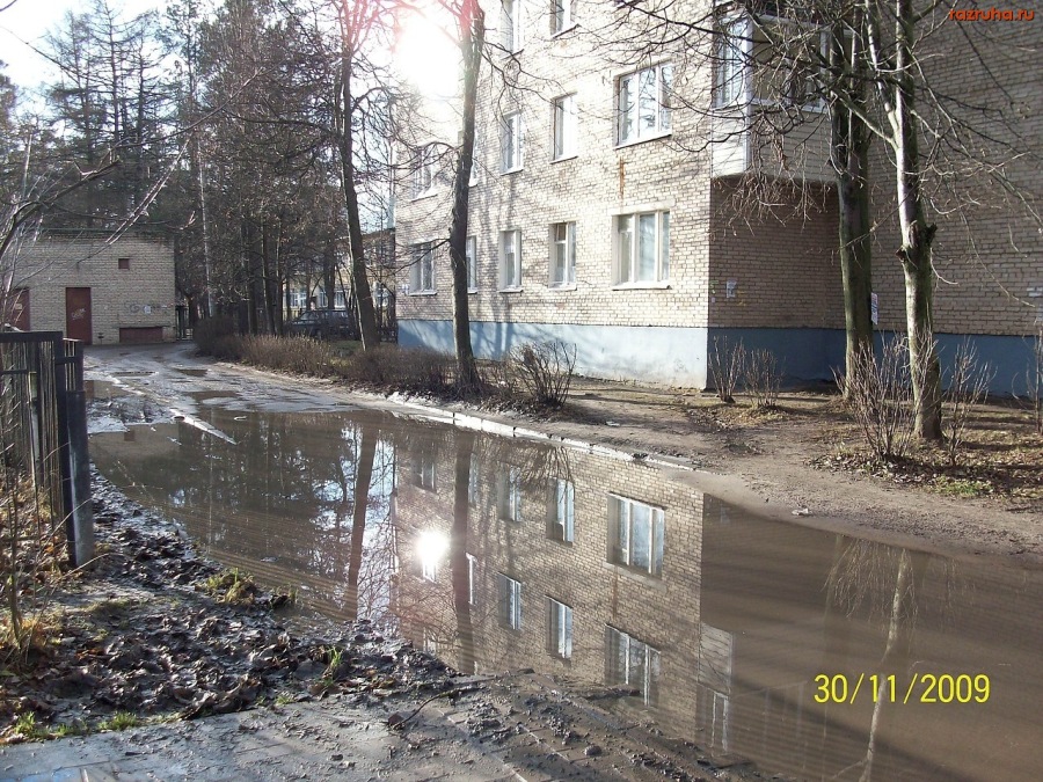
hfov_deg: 54.0
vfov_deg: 41.8
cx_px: 522
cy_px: 391
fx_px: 1024
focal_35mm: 34
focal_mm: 5.7
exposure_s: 1/216
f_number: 2.8
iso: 64
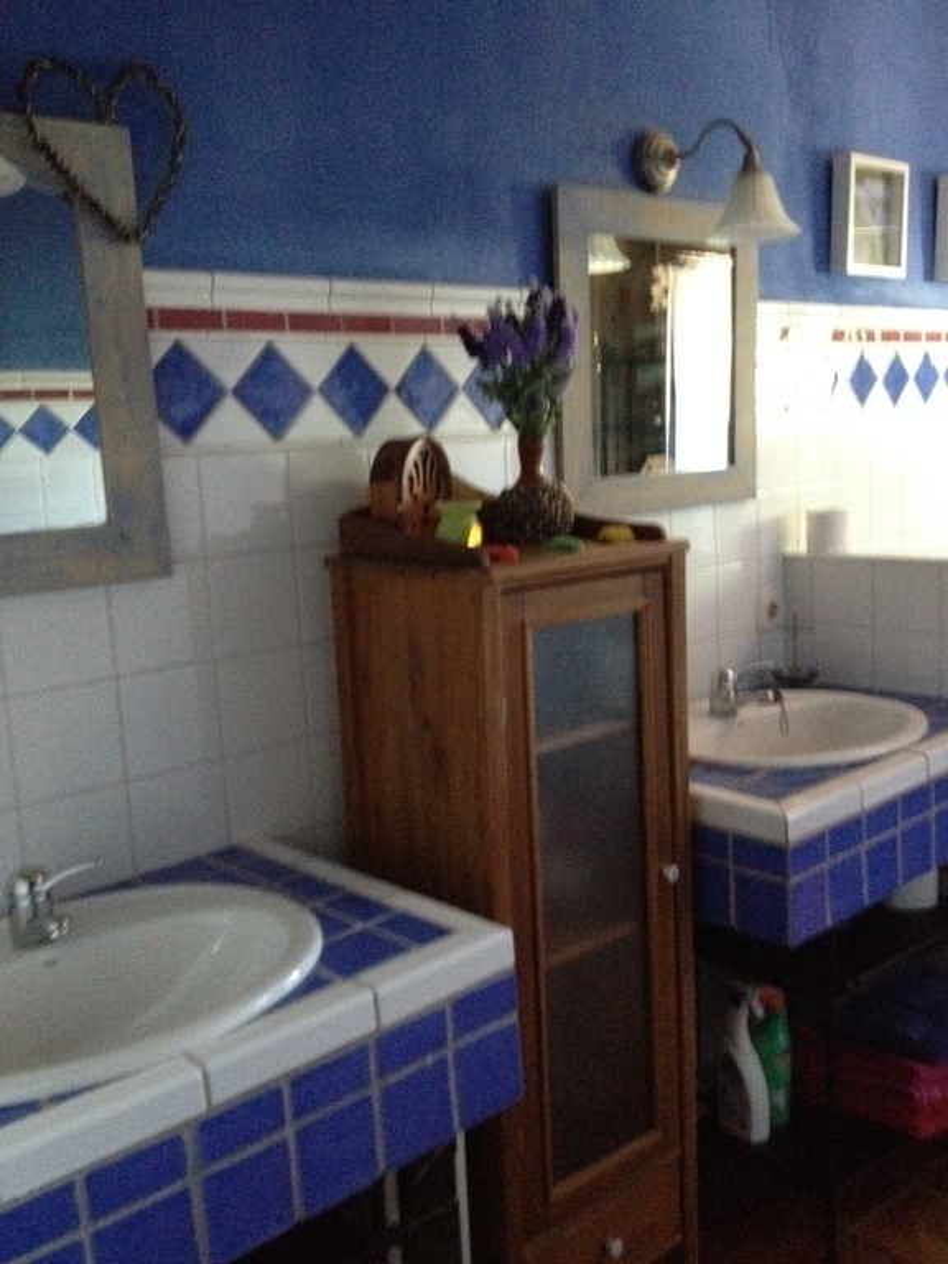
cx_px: 474
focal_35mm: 35
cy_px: 632
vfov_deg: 52.6
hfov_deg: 40.7
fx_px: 1278
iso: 800
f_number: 2.4
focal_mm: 4.28
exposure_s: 1/15
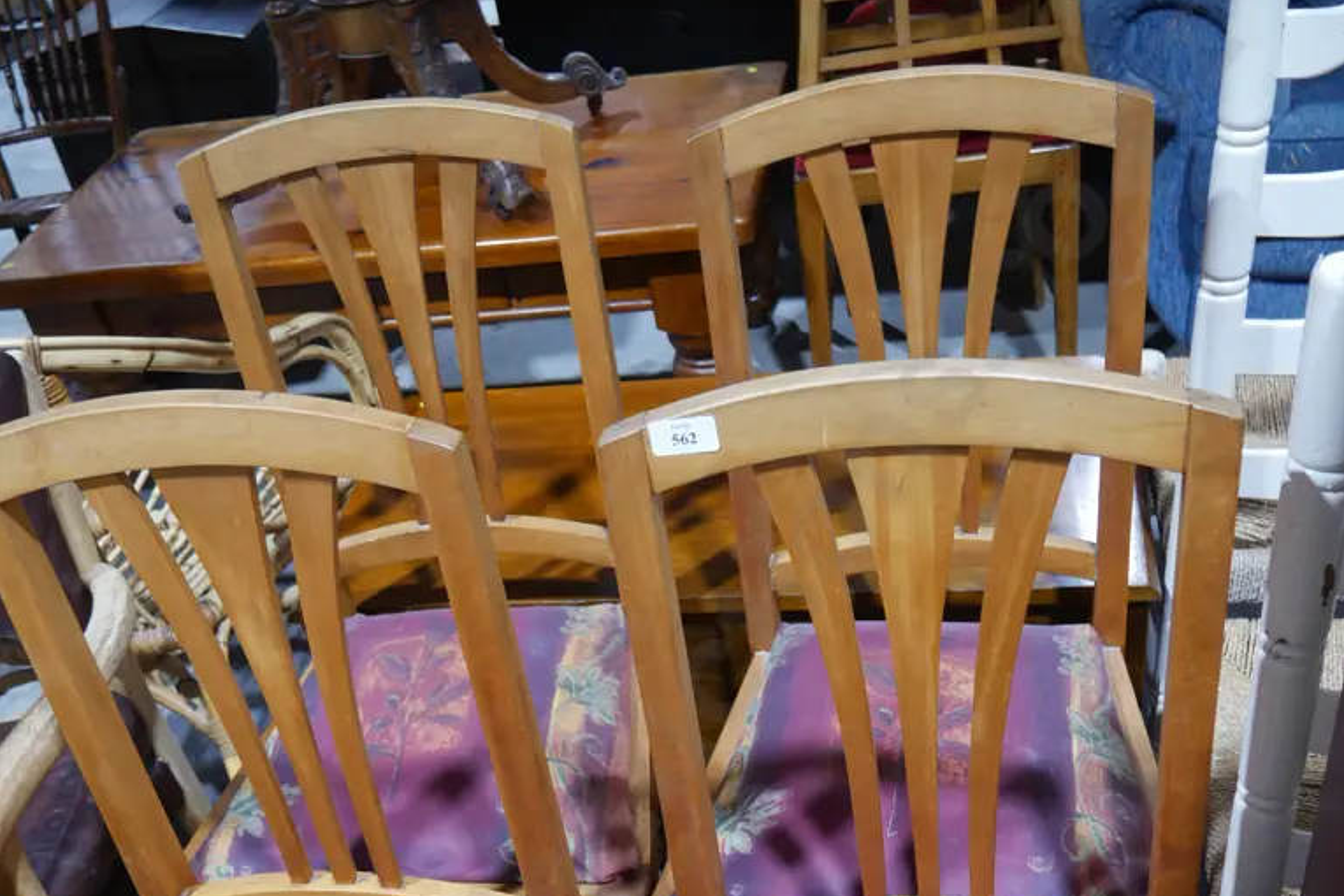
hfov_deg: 49.6
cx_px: 674
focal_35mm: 39
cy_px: 740
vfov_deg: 33.1
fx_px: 1456
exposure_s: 1/60
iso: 500
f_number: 3.5
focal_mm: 14
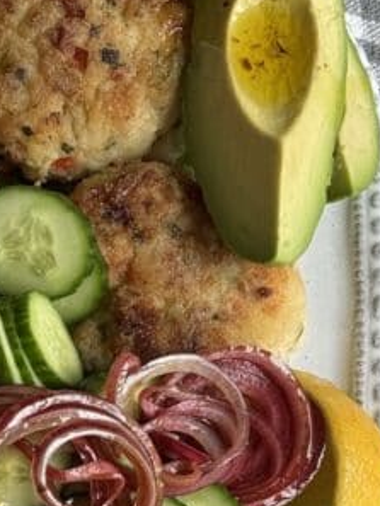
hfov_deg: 9.4
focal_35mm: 155
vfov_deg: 12.6
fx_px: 2267
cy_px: 526
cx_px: -131
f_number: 1.78
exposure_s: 1/168
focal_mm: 6.76
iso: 64
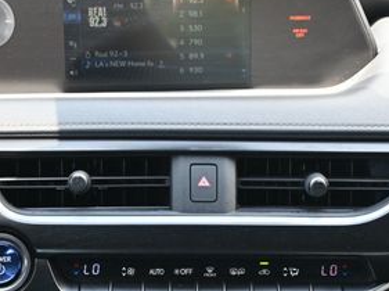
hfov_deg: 19.0
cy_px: 231
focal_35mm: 104
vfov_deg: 14.2
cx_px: 176
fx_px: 1162
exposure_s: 1/125
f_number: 5
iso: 800
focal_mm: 31.5
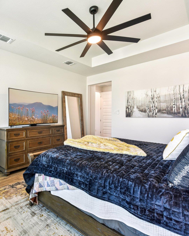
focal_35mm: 20
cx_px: 64
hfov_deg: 66.4
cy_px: 117
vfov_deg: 80.4
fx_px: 140
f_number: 8
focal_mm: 14
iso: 450
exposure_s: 1/15
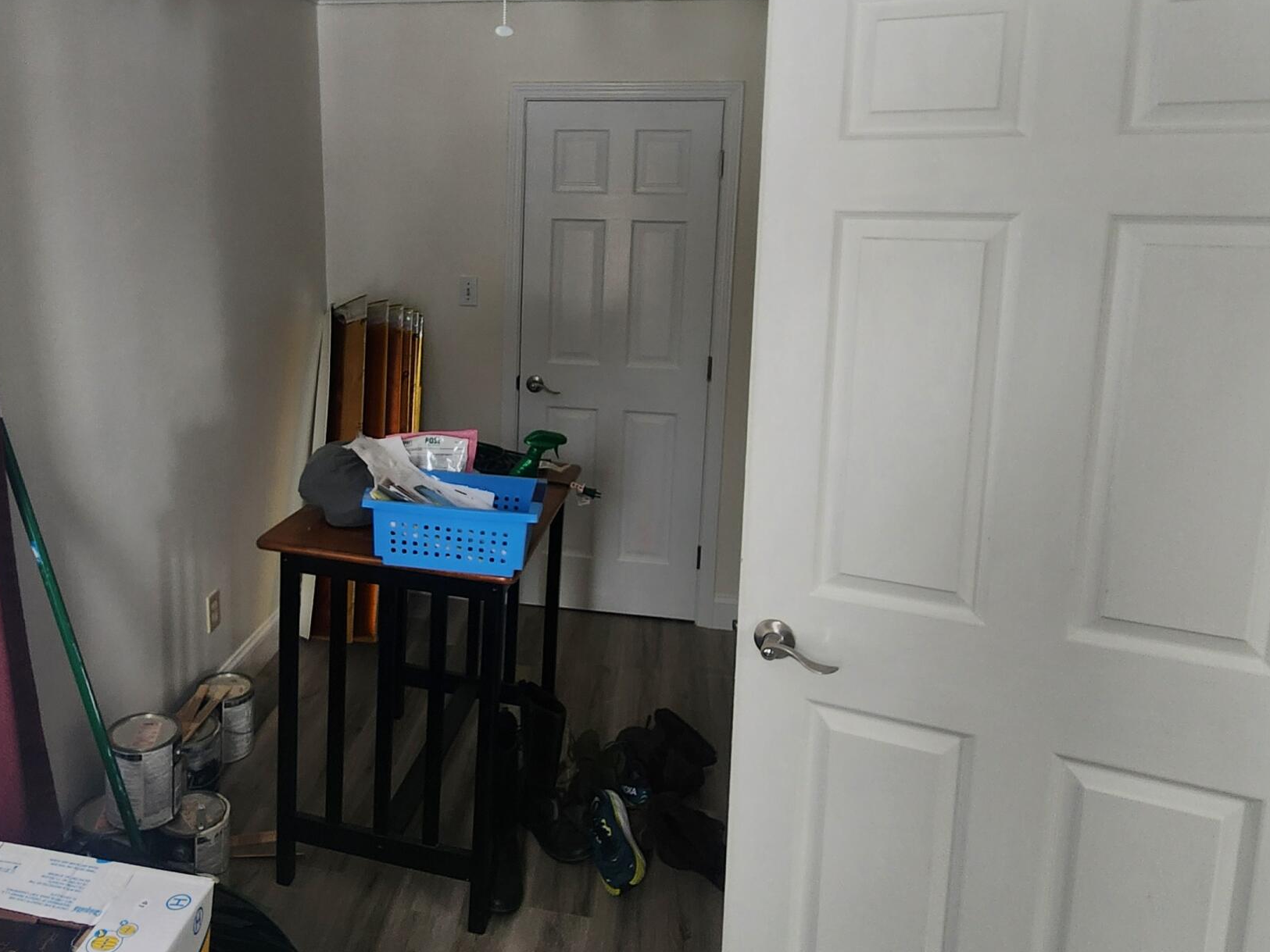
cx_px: 466
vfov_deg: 56.0
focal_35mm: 24
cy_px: 345
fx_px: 881
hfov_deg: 70.3
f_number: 2.2
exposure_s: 1/60
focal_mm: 2.2
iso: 160
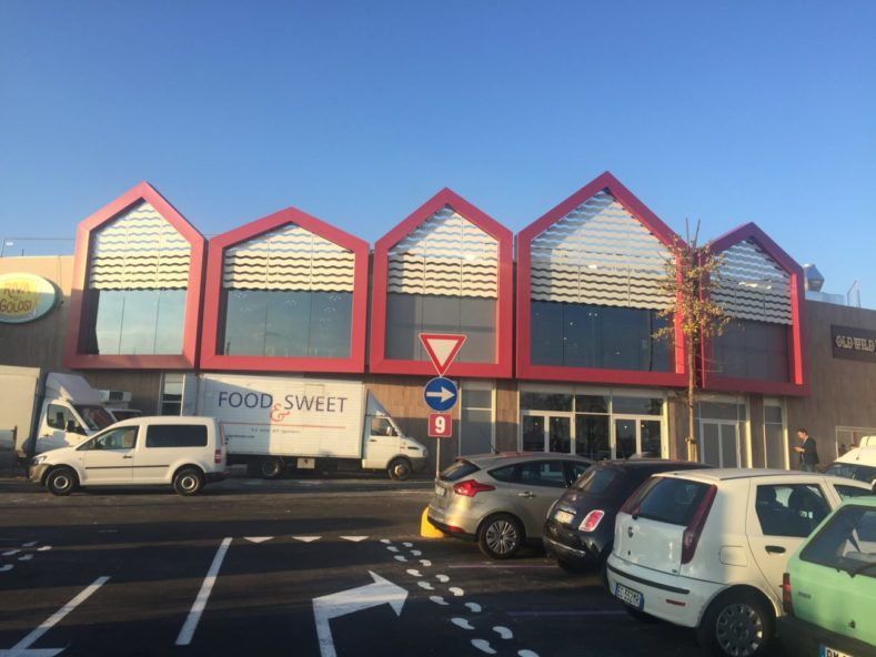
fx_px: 734
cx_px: 438
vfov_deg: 48.2
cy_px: 328
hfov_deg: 61.7
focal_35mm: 29
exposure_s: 1/791
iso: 32
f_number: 2.2
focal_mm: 4.15
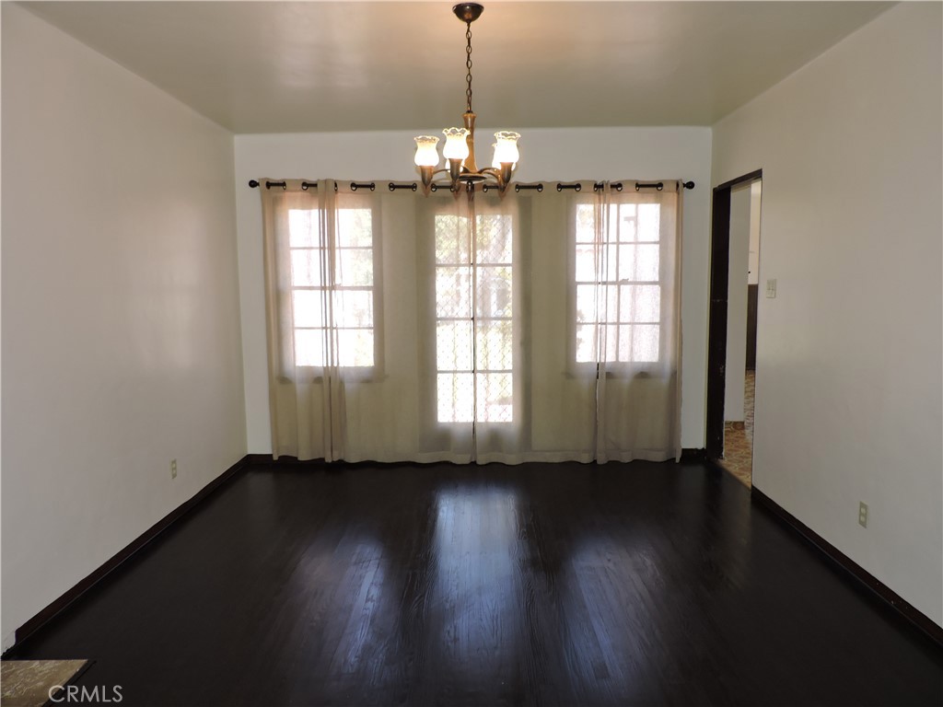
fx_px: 654
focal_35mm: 24
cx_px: 472
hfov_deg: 71.6
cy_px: 354
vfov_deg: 56.8
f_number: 3
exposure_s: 1/40
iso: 140
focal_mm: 4.3
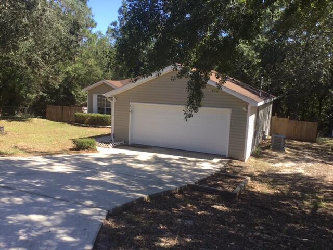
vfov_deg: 45.4
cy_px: 125
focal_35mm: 31
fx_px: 298
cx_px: 166
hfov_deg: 58.4
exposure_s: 1/390
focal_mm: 3.3
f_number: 2.4
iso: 25
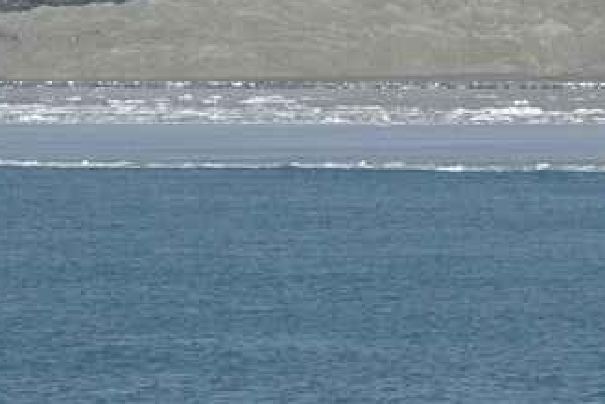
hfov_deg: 8.4
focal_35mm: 242
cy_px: -194
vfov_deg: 5.6
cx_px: 804
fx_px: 4069
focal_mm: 62
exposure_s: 1/320
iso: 100
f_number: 9
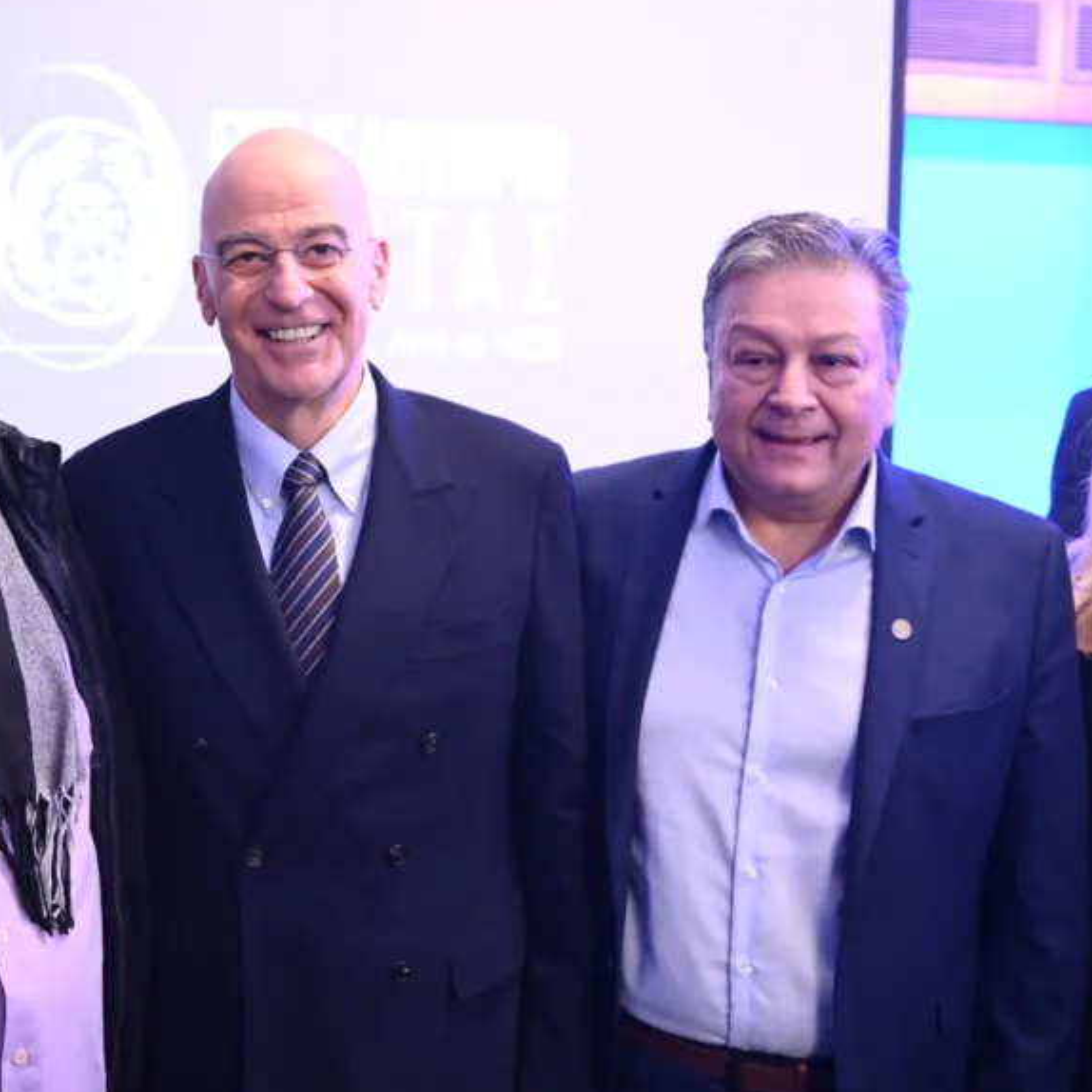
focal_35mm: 44
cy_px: 536
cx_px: 314
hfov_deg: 37.7
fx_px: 1570
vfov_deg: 38.3
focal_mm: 29
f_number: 2.8
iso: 4000
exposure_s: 1/100
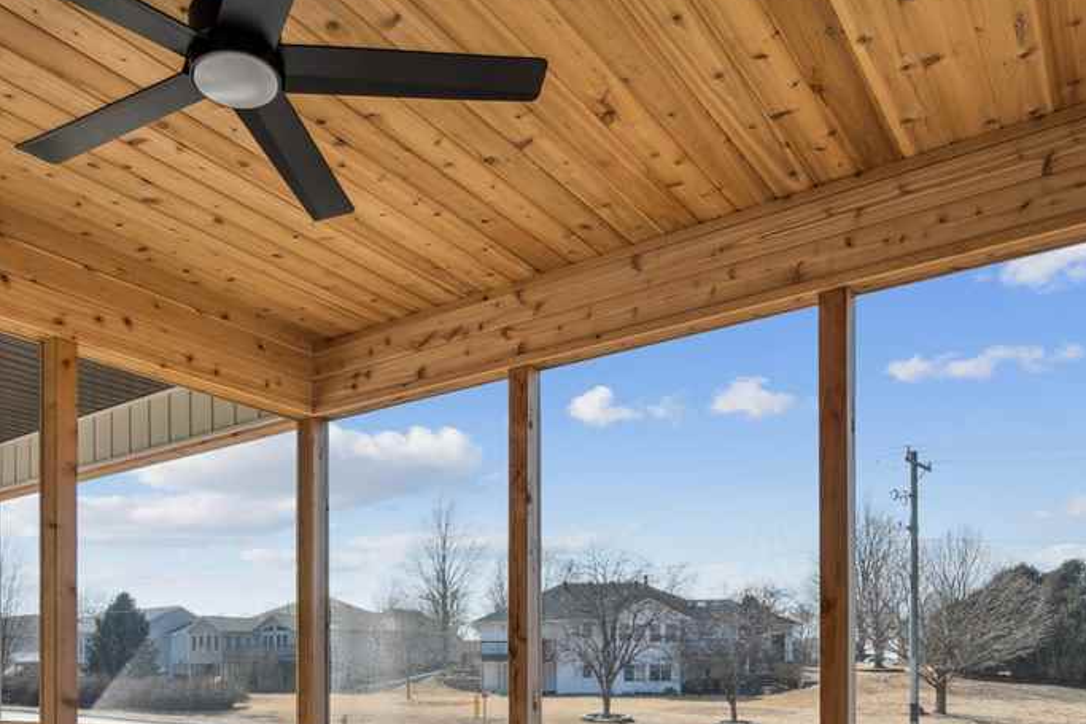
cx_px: 456
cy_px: 655
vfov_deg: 40.2
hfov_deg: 61.6
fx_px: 905
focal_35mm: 30
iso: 400
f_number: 8
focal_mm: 16
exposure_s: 1/1000
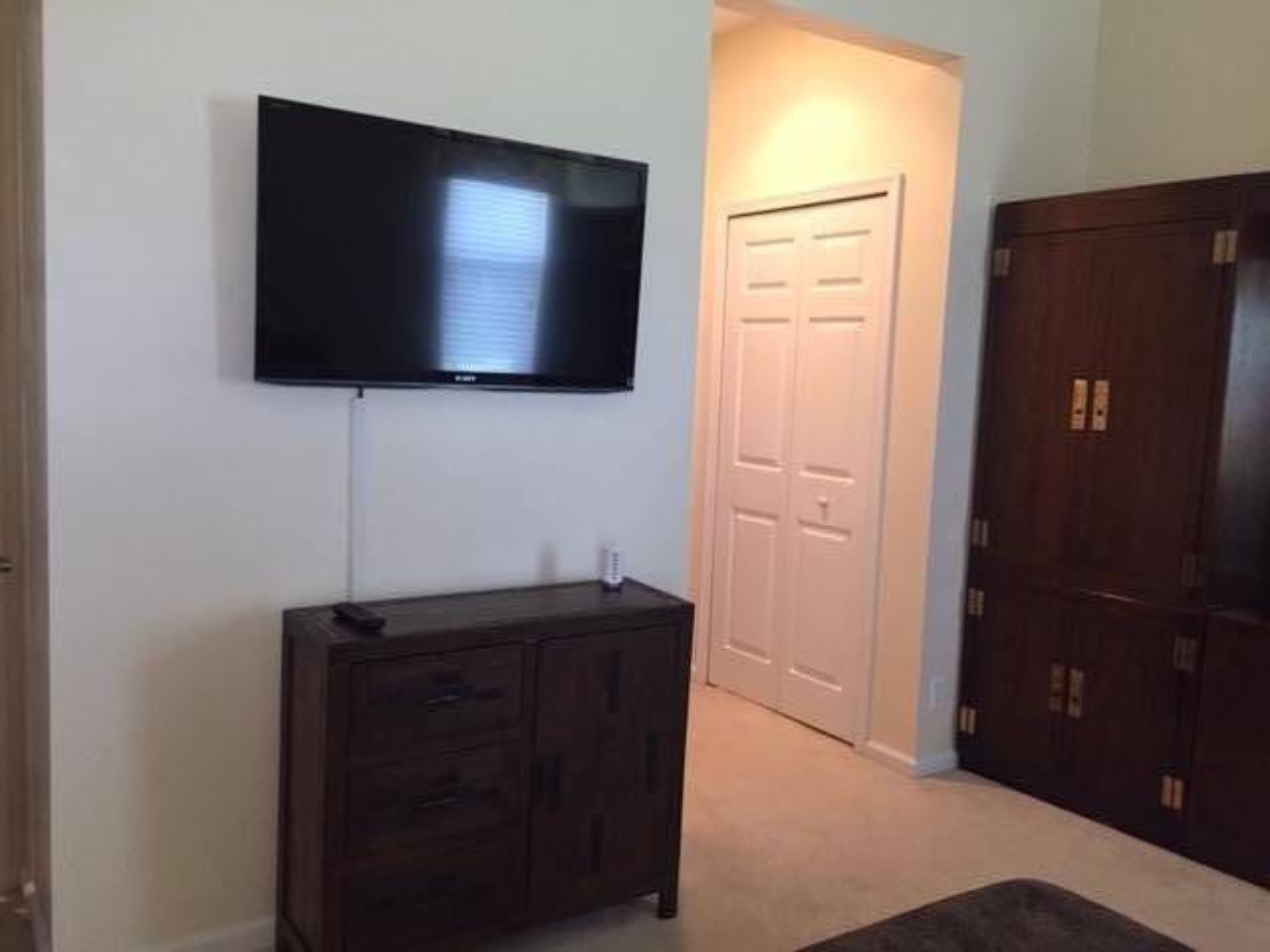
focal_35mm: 29
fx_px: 1064
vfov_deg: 48.2
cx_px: 635
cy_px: 476
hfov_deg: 61.7
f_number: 2.2
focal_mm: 4.15
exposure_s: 1/30
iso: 250
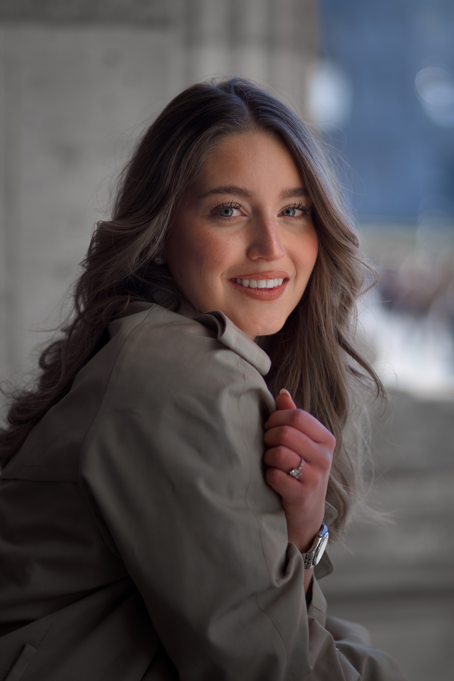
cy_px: 340
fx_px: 2412
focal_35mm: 128
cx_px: 227
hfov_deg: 10.8
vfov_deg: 16.1
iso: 100
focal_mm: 85
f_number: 1.8
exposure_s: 1/800
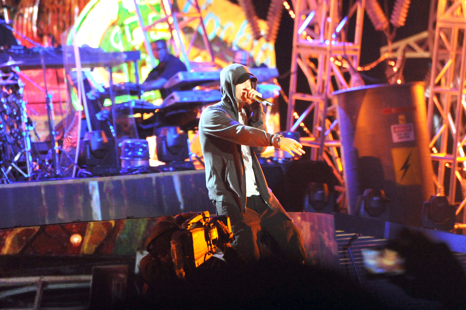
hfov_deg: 7.9
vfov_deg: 5.3
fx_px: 3363
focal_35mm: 260
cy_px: 155
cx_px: 233
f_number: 5.6
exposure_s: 1/500
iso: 10000
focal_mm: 260
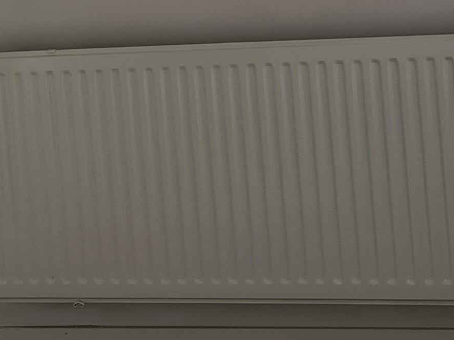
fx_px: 1561
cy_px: -135
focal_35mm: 119
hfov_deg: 16.5
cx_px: 143
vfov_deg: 12.0
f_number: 1.8
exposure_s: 1/114
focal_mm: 5.4
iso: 50
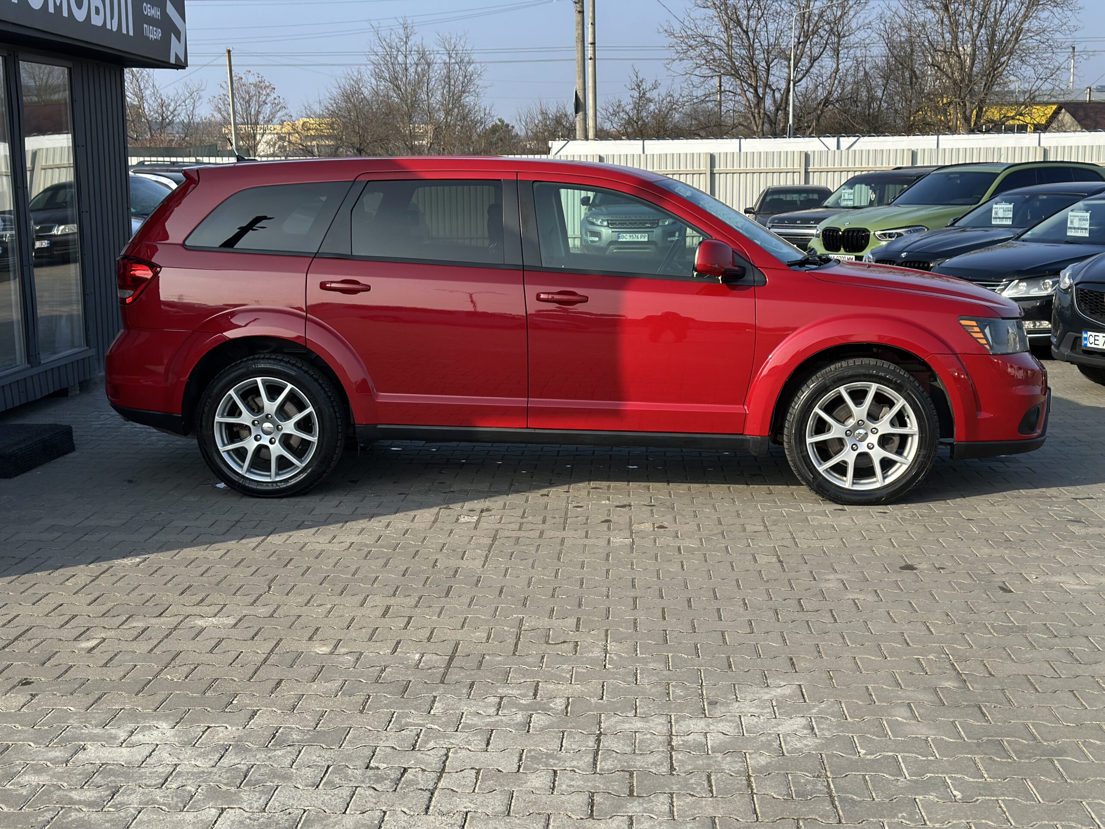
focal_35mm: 48
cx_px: 552
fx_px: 1532
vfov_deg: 30.3
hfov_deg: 39.7
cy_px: 414
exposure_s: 1/2532
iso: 100
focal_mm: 6.86
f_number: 1.78
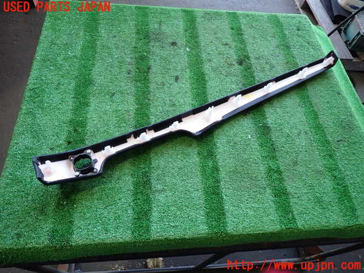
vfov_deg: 54.9
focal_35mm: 25
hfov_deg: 69.4
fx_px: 263
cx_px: 182
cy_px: 136
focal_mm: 4.5
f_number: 2
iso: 160
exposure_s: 1/60
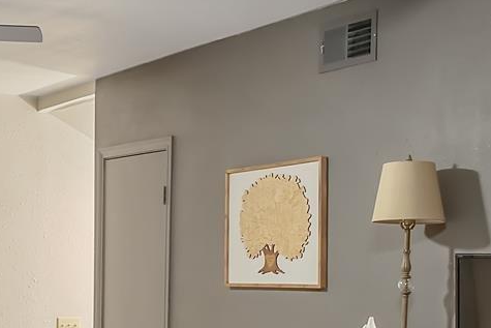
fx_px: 1078
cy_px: 314
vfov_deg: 17.0
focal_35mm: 79
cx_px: 227
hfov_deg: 25.7
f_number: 8
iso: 800
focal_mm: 15
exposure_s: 1/1.67
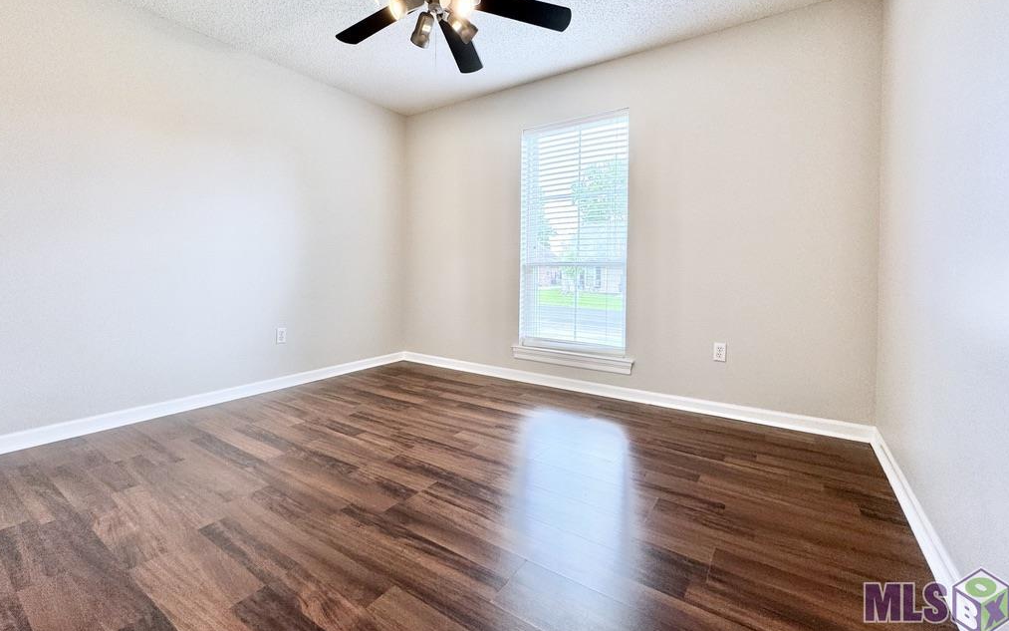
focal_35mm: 15
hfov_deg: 101.5
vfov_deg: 74.1
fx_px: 412
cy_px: 258
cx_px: 502
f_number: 2.2
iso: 80
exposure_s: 1/60
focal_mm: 2.22
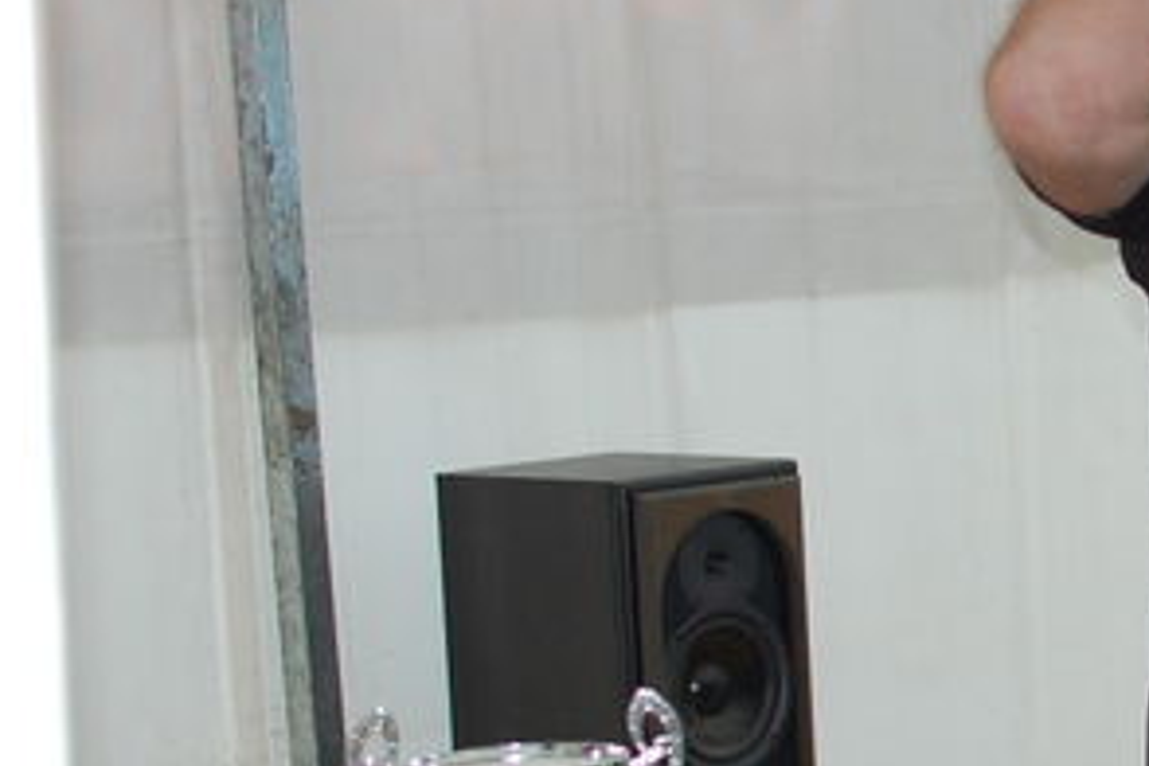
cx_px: 1456
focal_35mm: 142
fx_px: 4543
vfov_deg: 9.6
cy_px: 401
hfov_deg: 13.9
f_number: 2.8
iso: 400
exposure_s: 1/60
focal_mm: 35
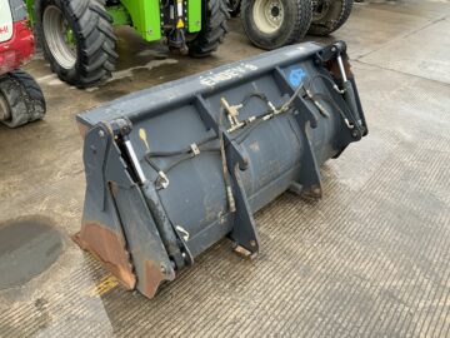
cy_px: 169
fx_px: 377
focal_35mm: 29
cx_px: 225
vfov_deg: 48.2
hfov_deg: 61.7
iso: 16
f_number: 1.8
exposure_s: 1/277
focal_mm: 3
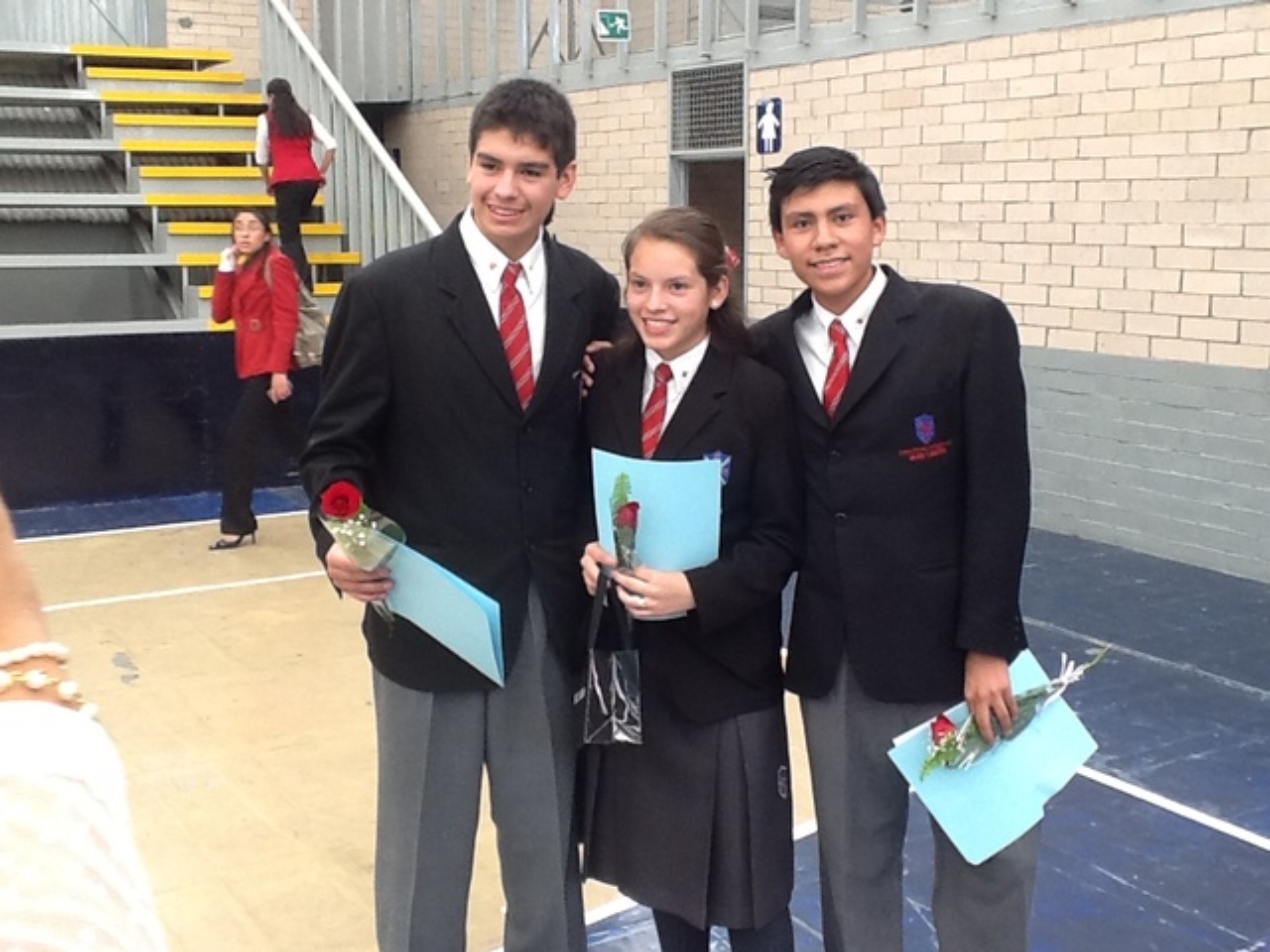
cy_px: 476
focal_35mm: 44
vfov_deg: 32.9
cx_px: 635
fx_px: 1614
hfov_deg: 42.9
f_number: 2.4
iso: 50
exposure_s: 1/60
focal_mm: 2.03
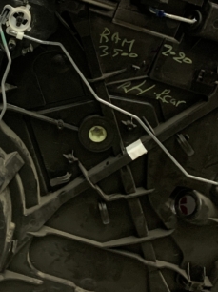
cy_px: 34
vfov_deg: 27.6
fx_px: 572
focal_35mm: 68
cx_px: 13
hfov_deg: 21.0
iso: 320
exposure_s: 1/40
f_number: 1.8
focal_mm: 4.25
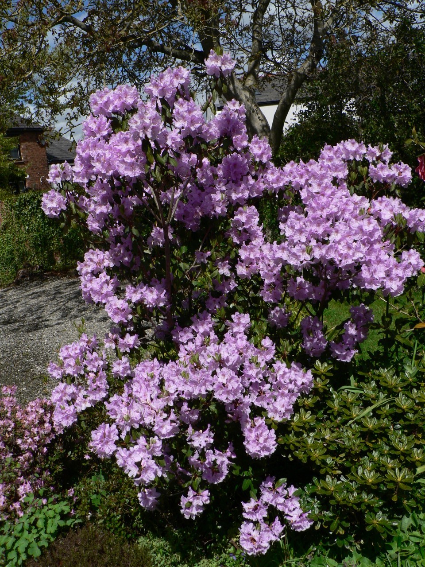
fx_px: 589
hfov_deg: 39.7
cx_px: 212
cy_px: 284
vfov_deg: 51.4
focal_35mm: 36
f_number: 5.6
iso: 80
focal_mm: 6
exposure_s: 1/640
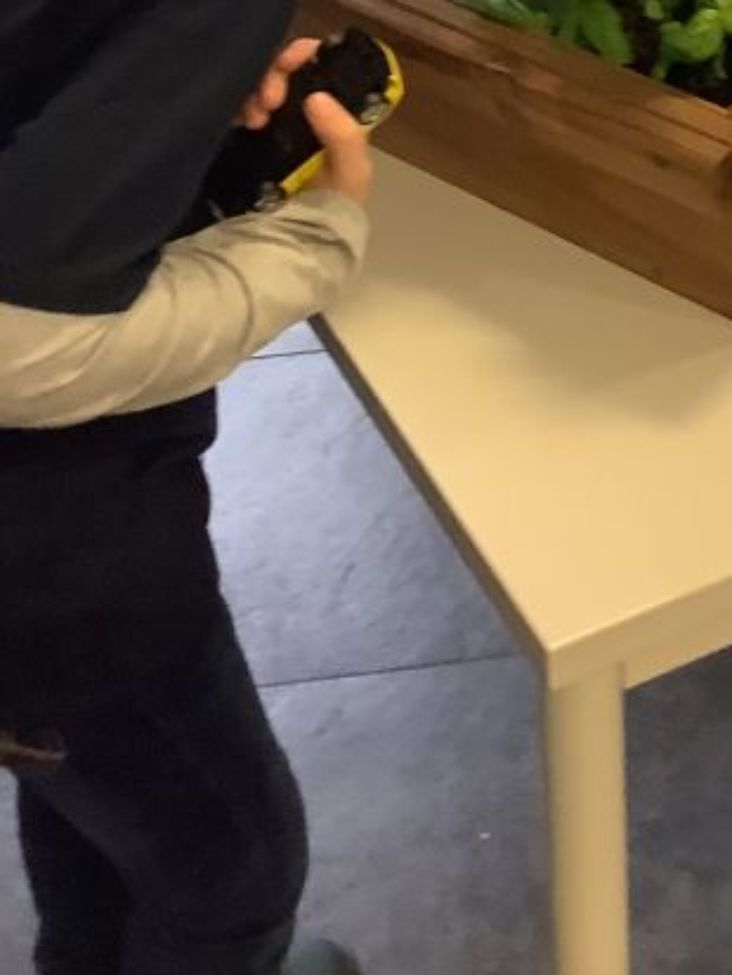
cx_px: 489
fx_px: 2114
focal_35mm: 75
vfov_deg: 24.6
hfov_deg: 19.6
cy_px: -28
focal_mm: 3.3
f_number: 2.4
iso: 160
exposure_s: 1/50
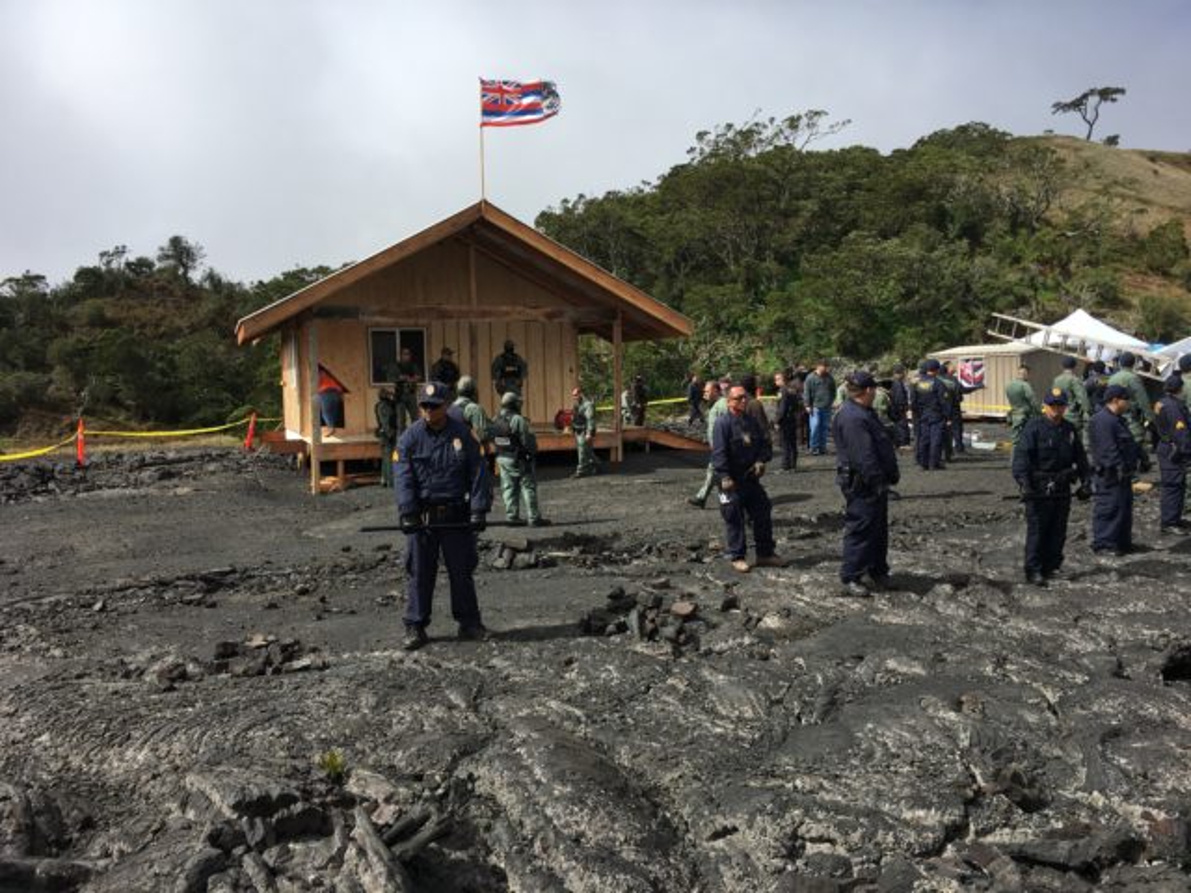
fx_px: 998
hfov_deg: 61.7
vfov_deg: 48.2
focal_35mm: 29
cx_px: 596
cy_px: 446
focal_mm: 4.15
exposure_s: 1/1876
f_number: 2.2
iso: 25
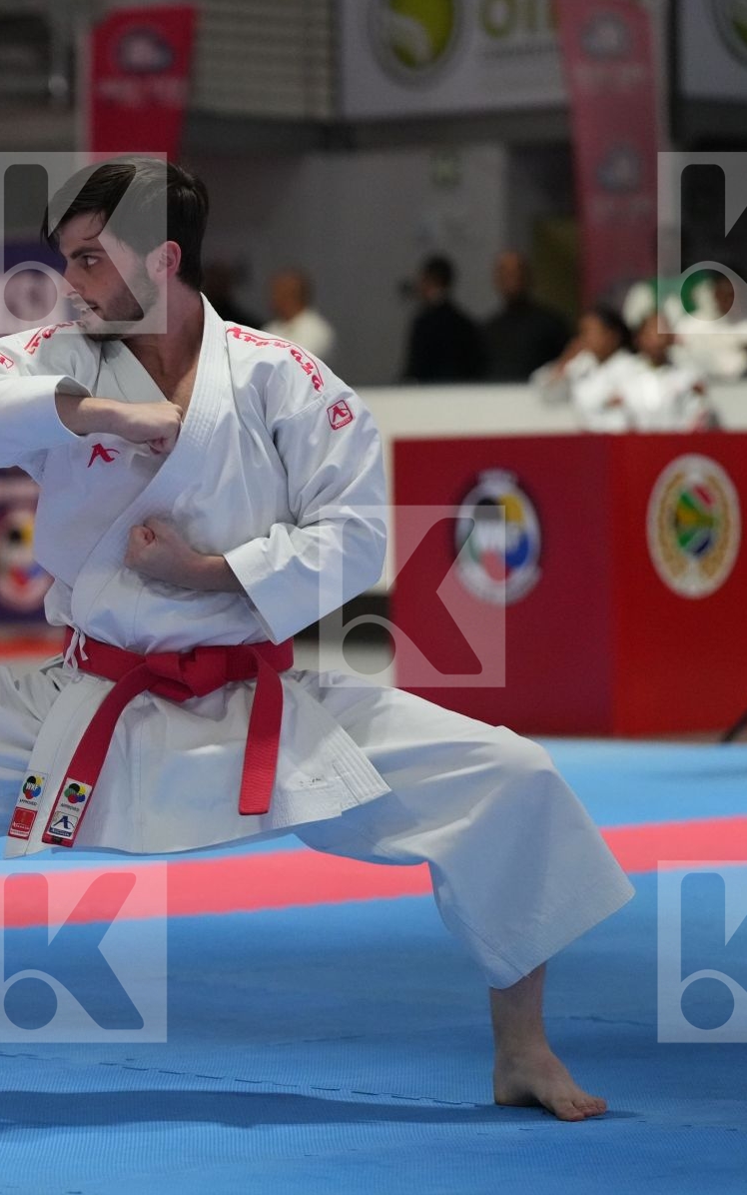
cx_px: 74
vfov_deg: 13.0
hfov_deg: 8.1
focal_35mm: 161
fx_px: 5242
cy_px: 597
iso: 5000
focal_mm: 105
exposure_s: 1/500
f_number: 2.8
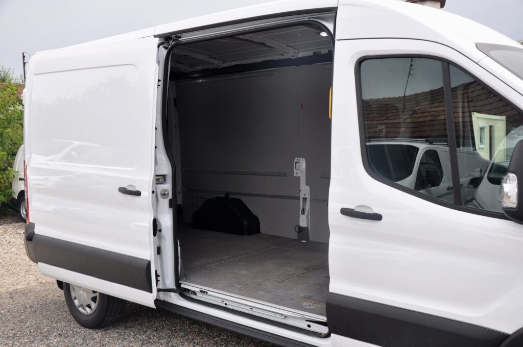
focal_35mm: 36
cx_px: 262
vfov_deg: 36.8
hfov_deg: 53.2
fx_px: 522
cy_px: 174
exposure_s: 1/250
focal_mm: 24
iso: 500
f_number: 8
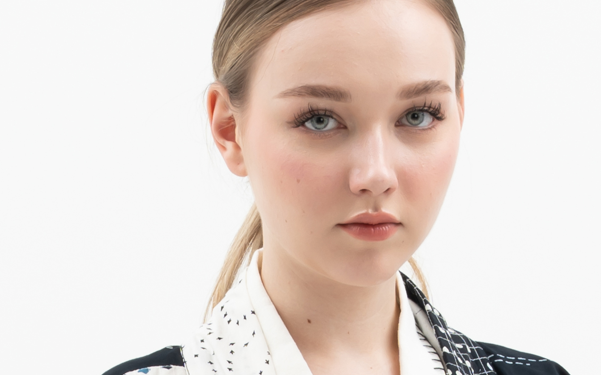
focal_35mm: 250
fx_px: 4094
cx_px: 262
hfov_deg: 8.4
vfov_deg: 5.0
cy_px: 1109
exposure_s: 1/160
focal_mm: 47
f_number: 11
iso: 100
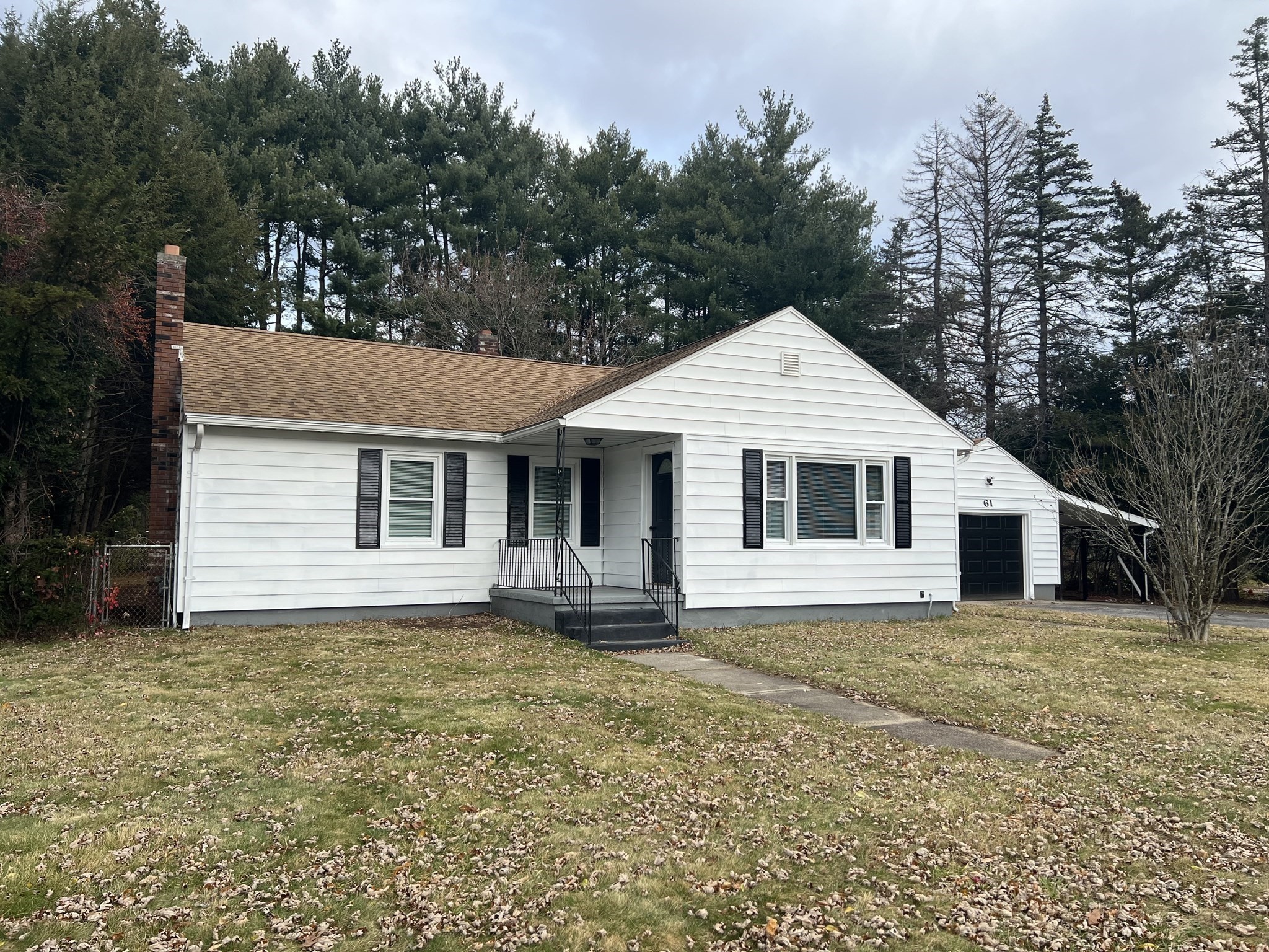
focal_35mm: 26
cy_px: 476
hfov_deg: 67.3
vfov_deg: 53.1
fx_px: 953
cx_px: 634
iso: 50
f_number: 1.5
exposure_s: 1/2252
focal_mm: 5.7
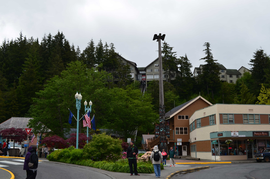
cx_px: 135
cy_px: 90
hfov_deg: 49.6
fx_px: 292
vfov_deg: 34.1
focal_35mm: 39
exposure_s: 1/125
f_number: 11
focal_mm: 26
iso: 180
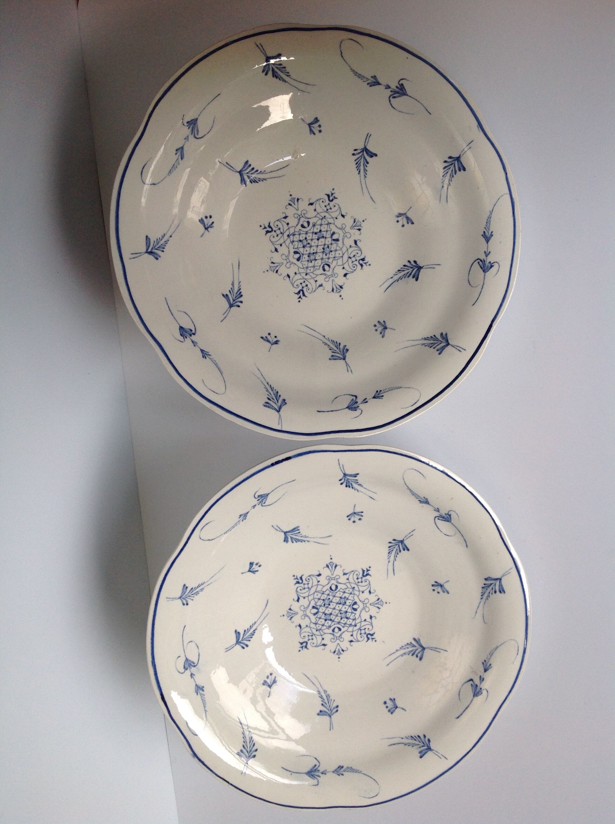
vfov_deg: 52.7
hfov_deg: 40.6
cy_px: 412
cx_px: 308
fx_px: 831
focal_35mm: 35
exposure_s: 1/120
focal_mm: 4.28
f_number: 2.4
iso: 80
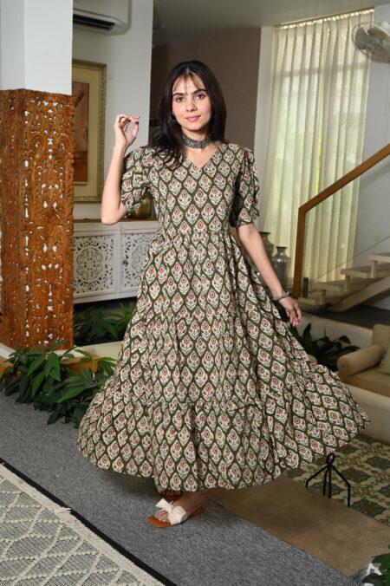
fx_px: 634
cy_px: 293
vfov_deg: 49.6
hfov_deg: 34.2
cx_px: 195
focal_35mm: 39
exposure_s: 1/160
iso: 640
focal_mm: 39
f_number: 7.1
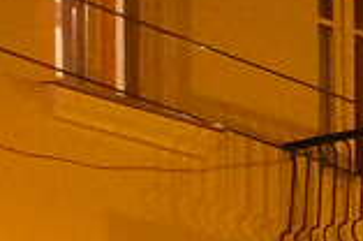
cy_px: 833
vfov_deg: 4.1
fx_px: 3230
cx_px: 1237
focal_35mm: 321
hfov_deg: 5.8
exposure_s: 1/20
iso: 800
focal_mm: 28
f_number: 4
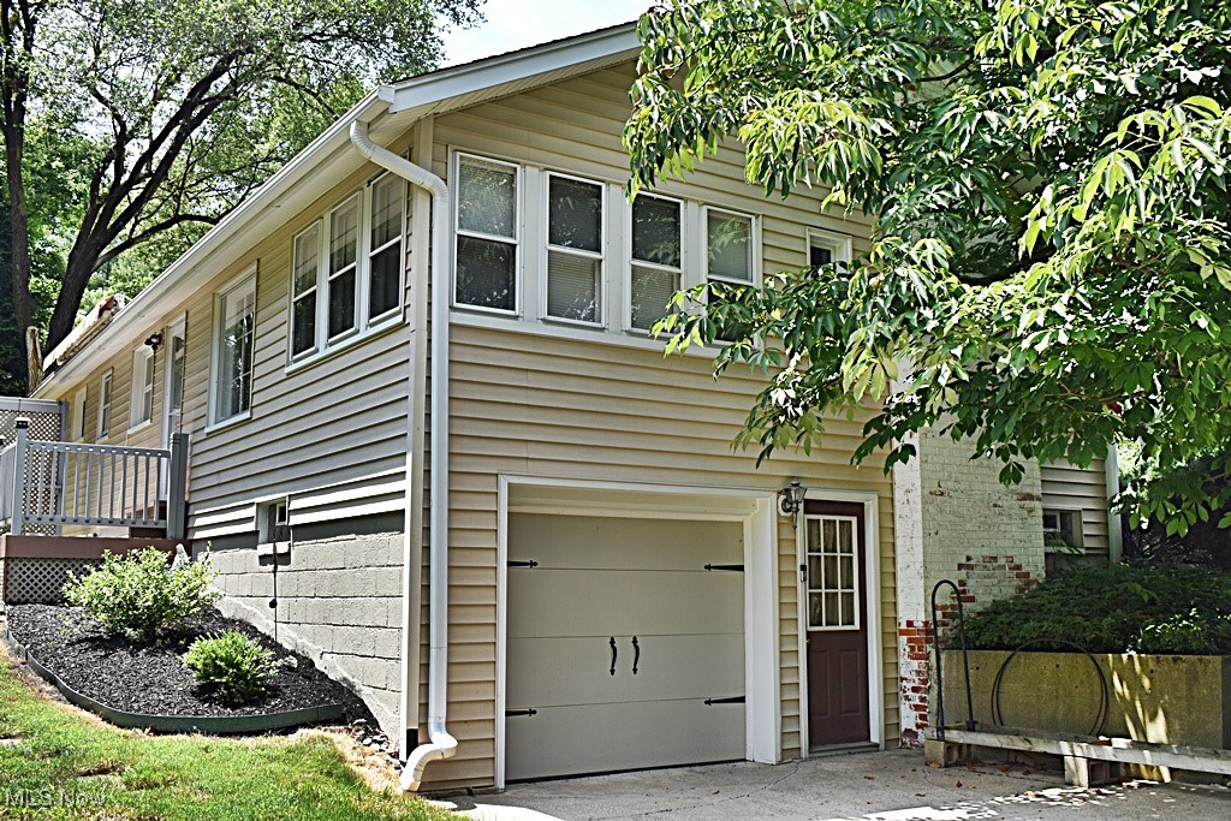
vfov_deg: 36.9
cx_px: 616
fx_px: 1231
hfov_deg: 53.1
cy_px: 410
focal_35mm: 36
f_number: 7.1
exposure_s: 1/250
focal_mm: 24
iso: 200
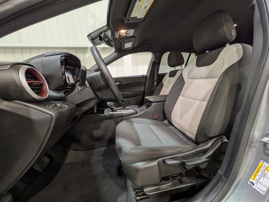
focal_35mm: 14
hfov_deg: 102.1
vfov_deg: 85.7
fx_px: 109
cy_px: 101
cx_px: 134
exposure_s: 1/33.3
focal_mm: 1.83
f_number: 2.2
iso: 79
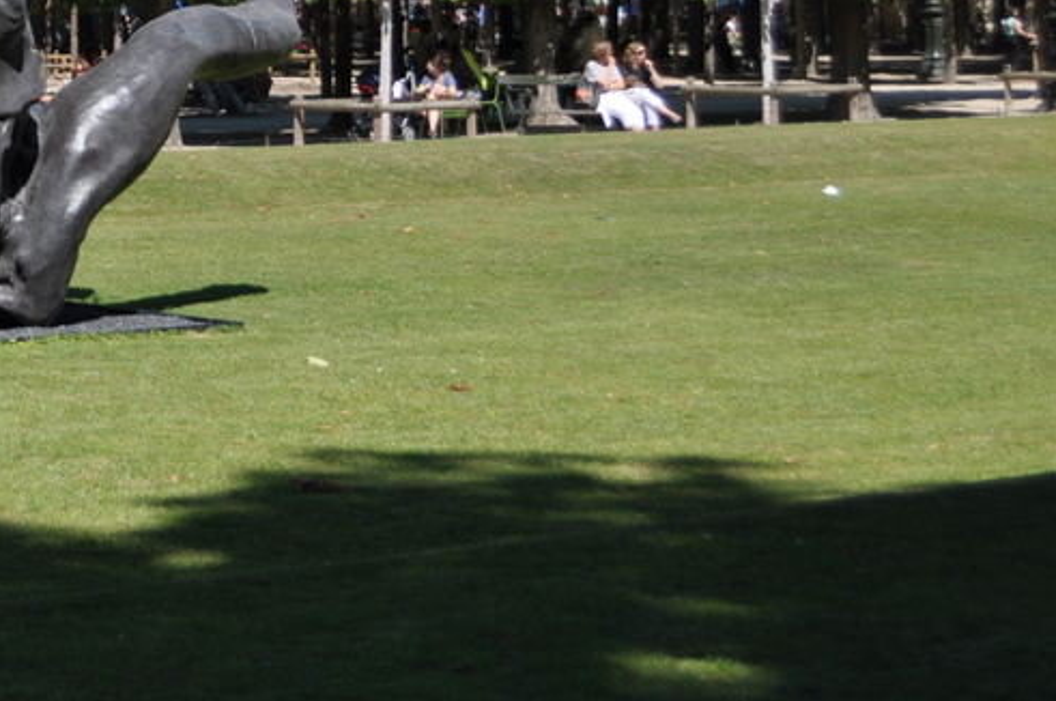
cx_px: -102
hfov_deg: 18.6
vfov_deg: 12.5
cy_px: -174
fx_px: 3105
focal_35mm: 106
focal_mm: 24
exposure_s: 1/1250
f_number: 4
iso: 200
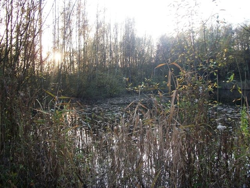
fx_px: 231
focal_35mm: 32
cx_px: 125
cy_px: 94
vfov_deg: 44.2
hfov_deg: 56.8
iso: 80
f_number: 2.9
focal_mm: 5.7
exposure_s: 1/100
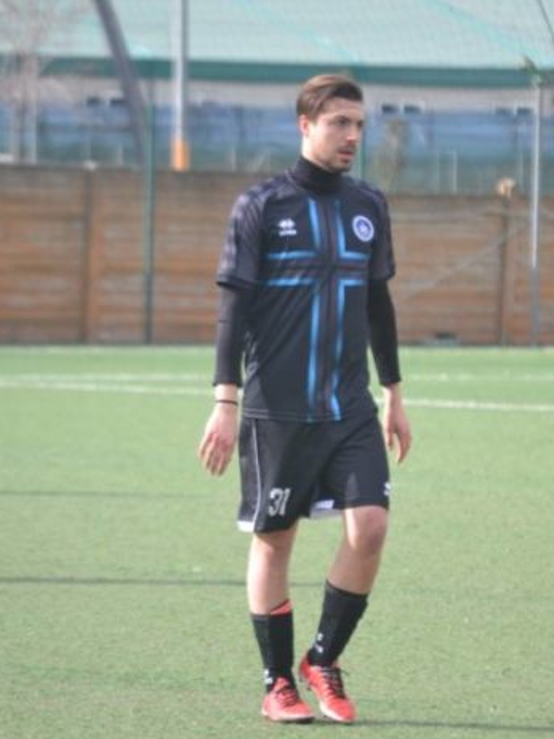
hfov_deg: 4.1
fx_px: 7662
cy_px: 370
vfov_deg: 5.5
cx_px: 315
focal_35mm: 359
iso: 400
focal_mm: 165
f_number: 5.3
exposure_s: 1/640
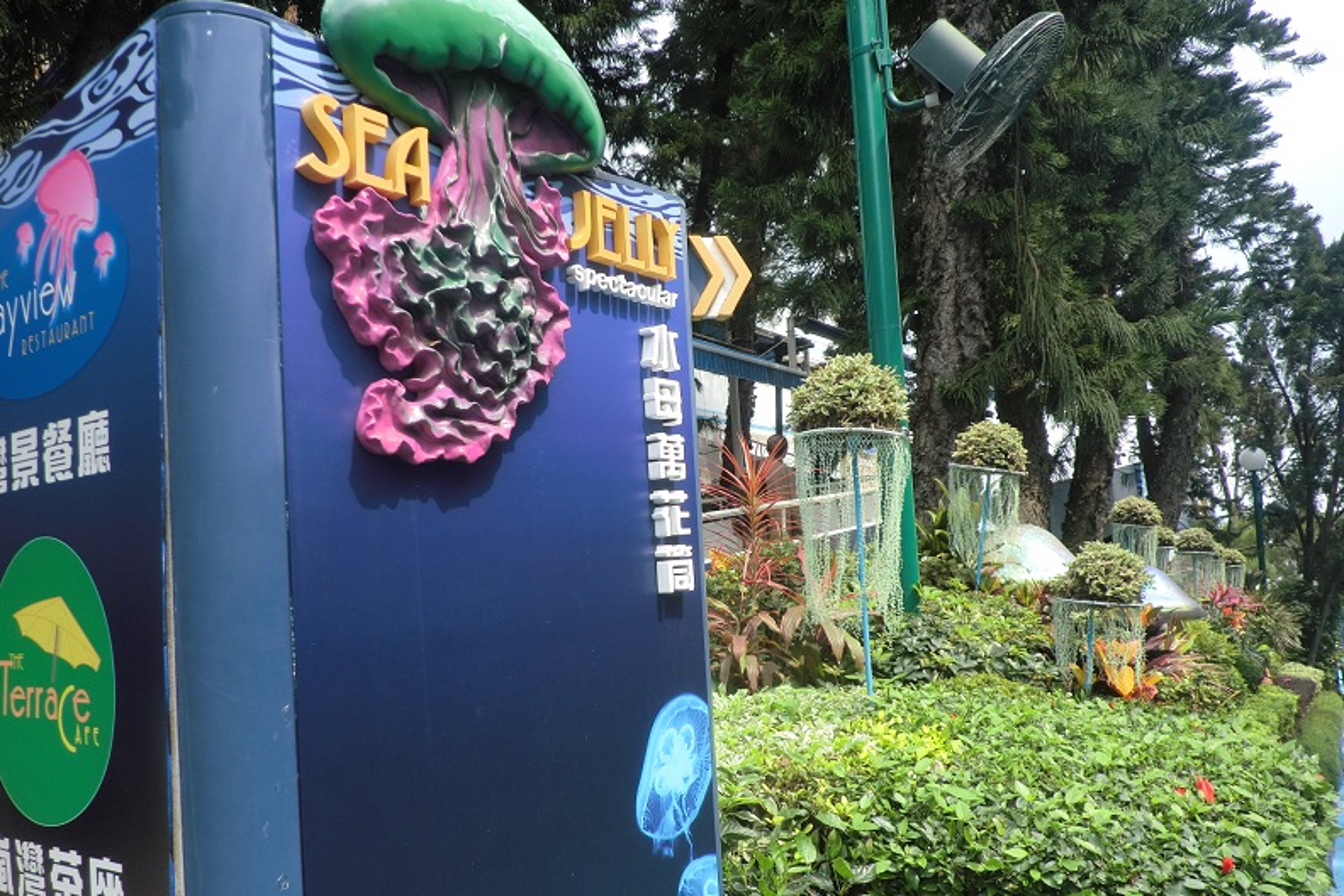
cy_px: 512
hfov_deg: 65.5
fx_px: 1045
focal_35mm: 28
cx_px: 687
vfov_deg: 46.3
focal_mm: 4.7
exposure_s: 1/500
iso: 50
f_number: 2.8
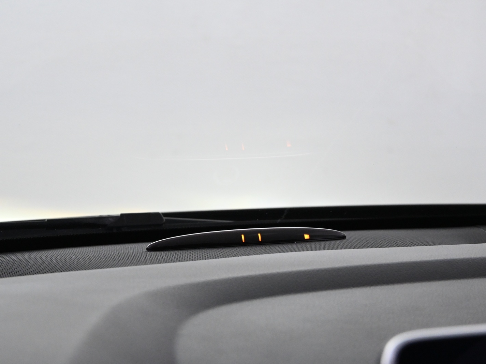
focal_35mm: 82
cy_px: 183
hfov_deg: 23.8
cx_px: 238
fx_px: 1151
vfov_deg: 18.0
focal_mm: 50
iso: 3200
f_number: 6.3
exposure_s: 1/80
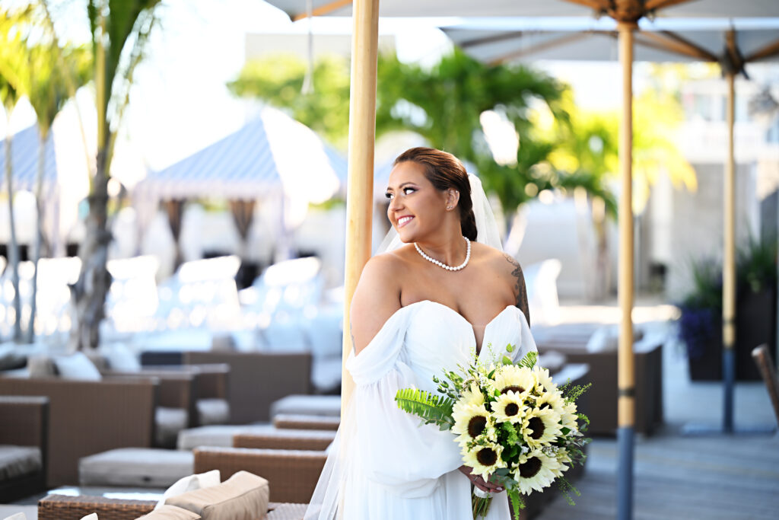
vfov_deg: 11.4
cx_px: 390
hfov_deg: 17.1
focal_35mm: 120
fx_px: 2597
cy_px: 260
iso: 80
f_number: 2.8
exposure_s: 1/160
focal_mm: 120
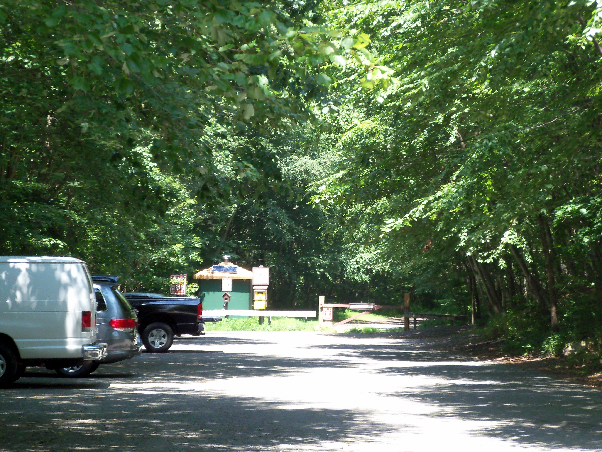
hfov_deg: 19.1
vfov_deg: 14.4
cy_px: 226
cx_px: 301
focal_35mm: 103
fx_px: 1791
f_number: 3.9
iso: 100
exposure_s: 1/100
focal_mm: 18.3
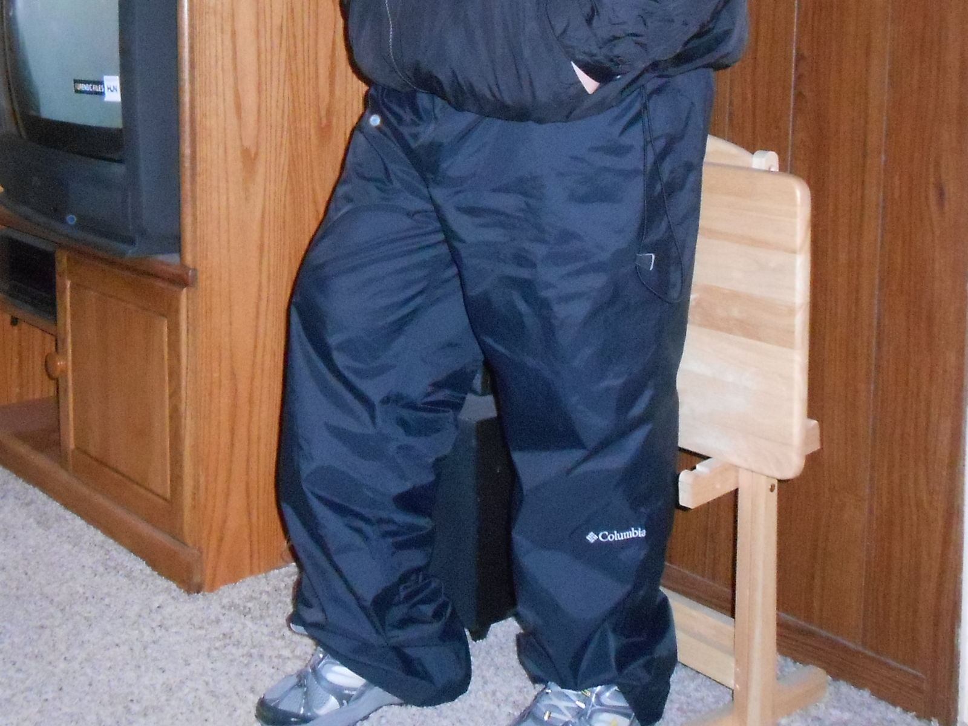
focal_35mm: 26
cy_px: 363
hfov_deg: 67.3
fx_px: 727
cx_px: 484
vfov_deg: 53.1
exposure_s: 1/25
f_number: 3.5
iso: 800
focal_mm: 4.6
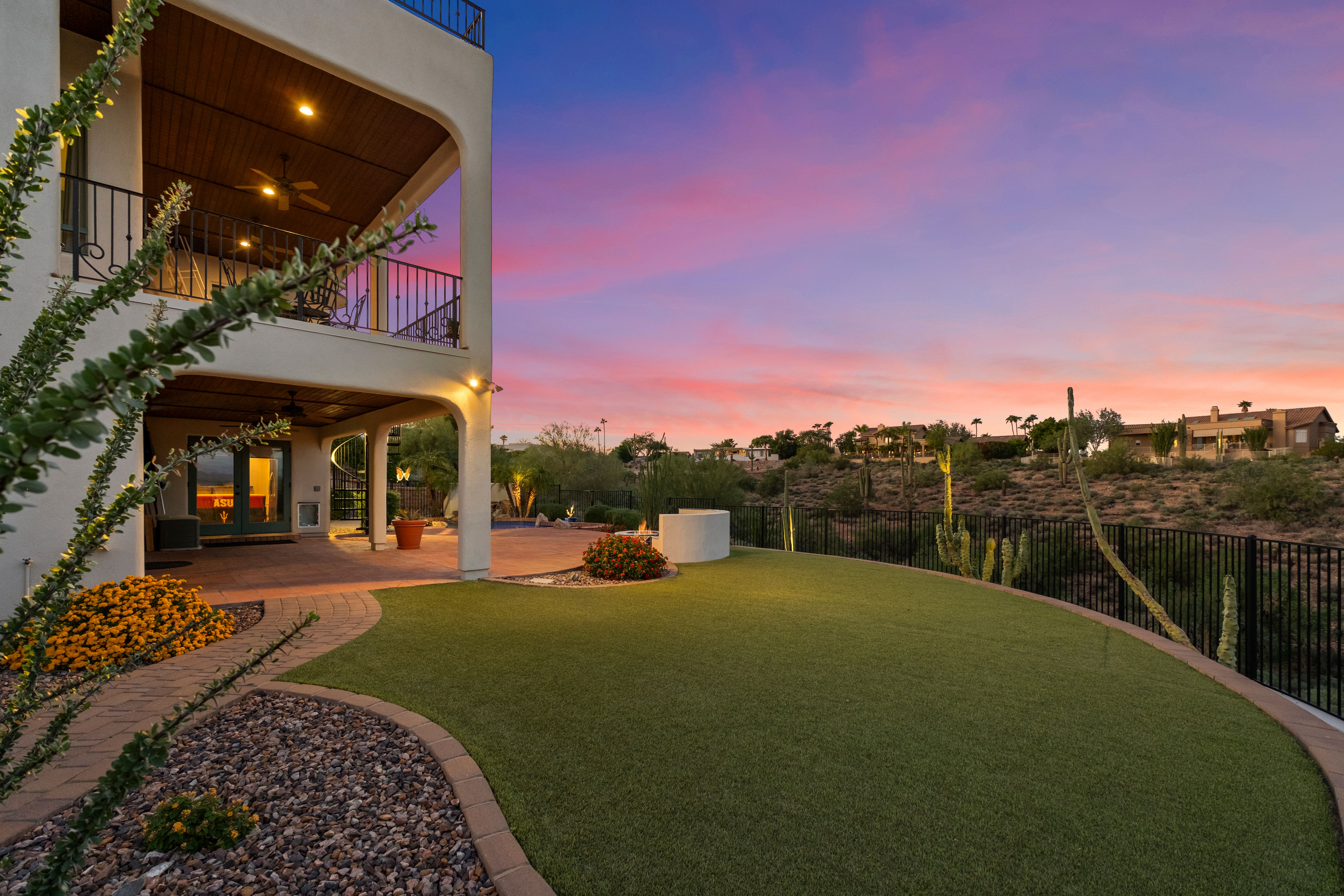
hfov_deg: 100.4
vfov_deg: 77.3
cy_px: 448
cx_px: 672
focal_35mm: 15
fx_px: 560
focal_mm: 10
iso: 320
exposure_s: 1/4
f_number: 4.5
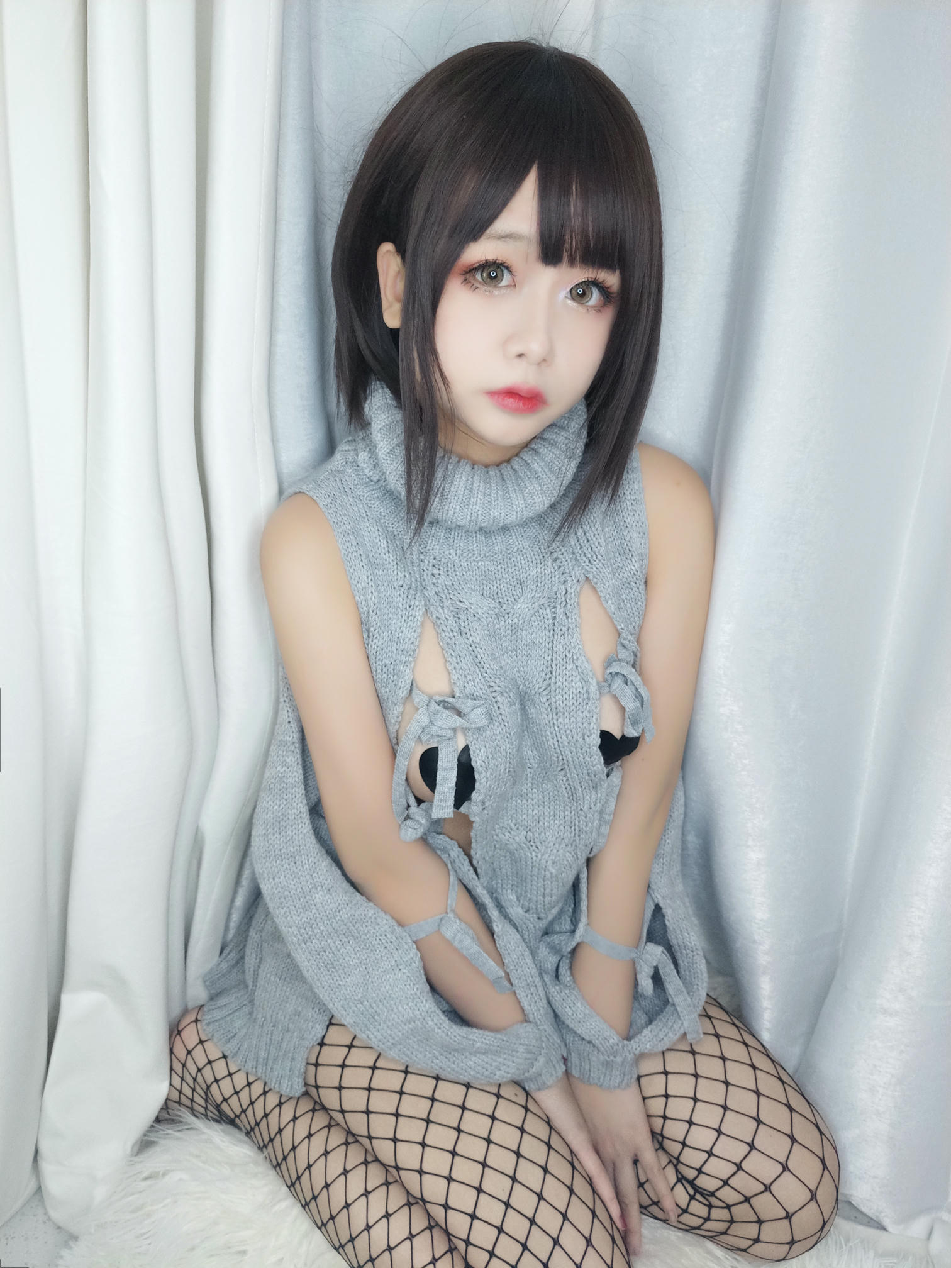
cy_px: 634
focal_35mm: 25
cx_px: 476
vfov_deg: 69.4
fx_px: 916
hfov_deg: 54.9
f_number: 1.8
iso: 80
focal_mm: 4.36
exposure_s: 1/100
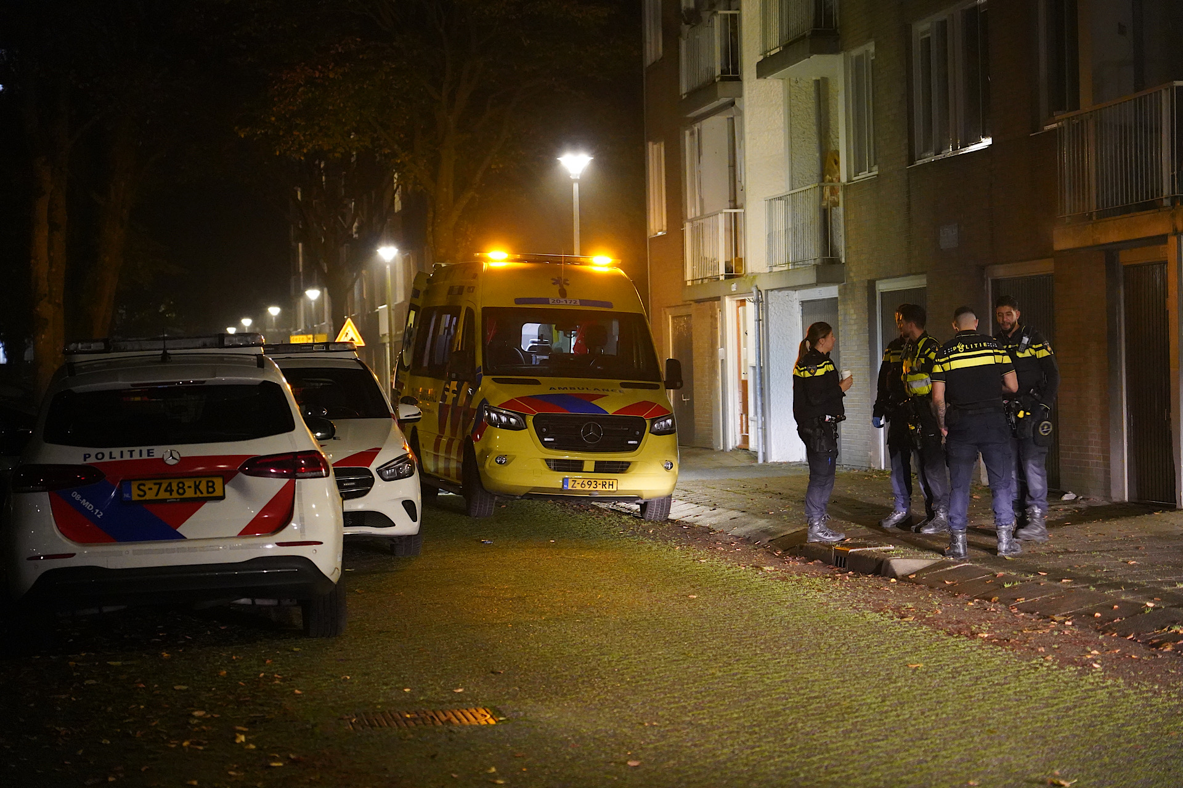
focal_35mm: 84
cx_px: 592
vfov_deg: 16.3
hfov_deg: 24.2
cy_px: 394
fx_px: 2760
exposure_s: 1/30
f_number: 4
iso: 12800
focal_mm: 84
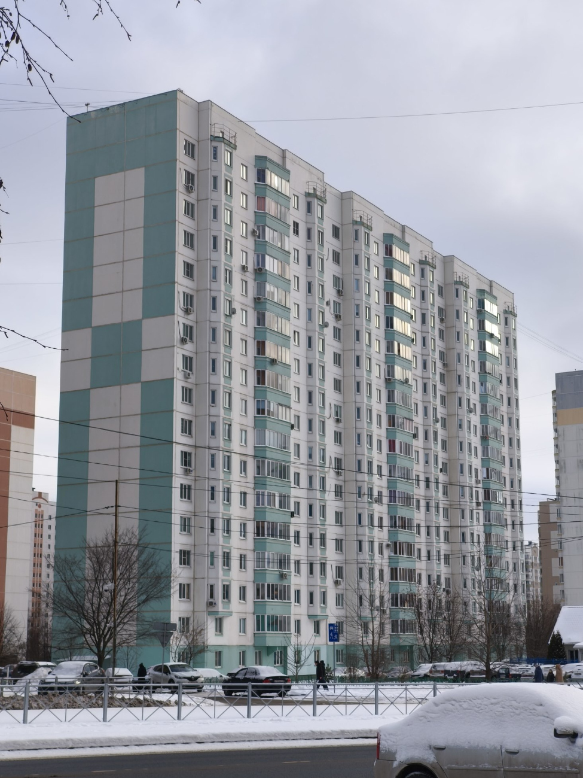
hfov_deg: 29.1
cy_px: 389
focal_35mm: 50
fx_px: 1123
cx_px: 292
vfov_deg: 38.2
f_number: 1.9
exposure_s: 1/280
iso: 50
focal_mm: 7.1
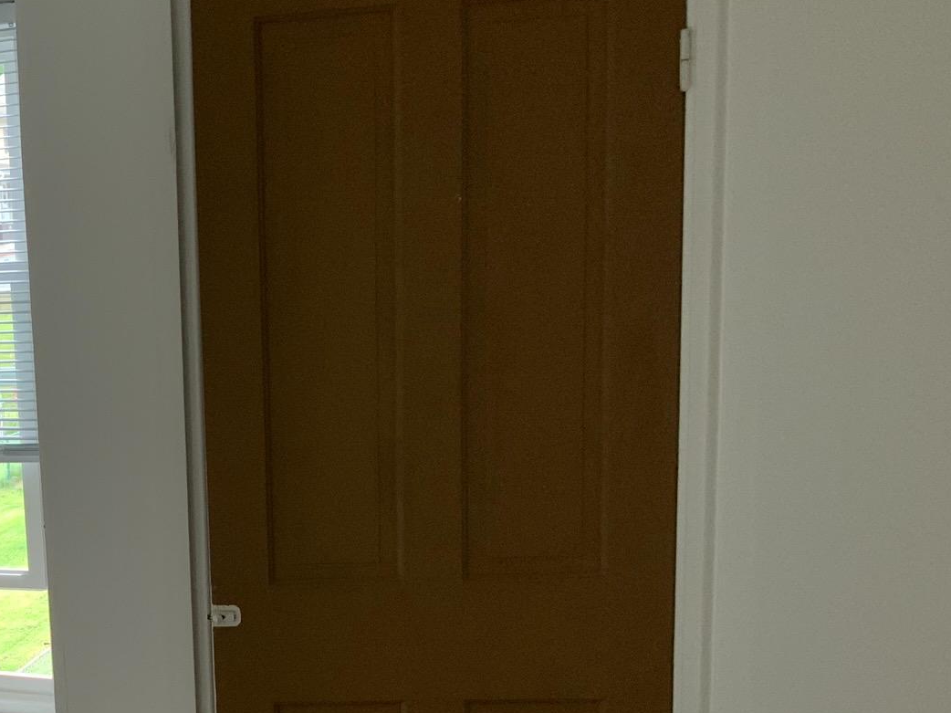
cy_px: 534
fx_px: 1566
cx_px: 25
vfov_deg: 25.3
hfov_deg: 31.5
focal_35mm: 57
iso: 40
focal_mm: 3
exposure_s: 1/60
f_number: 1.8
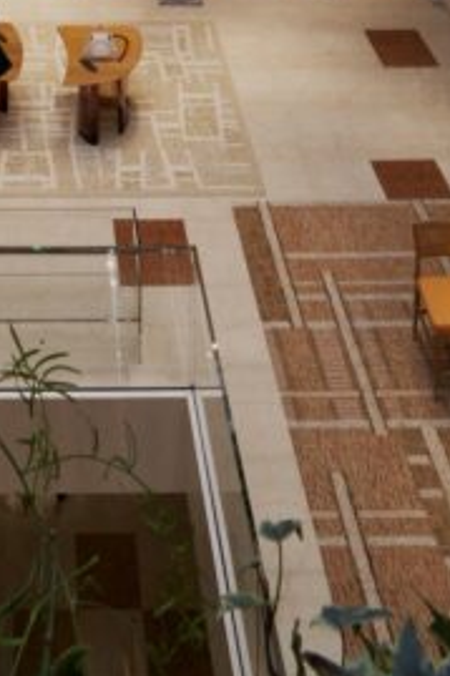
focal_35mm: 46
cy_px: -553
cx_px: 49
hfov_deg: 28.2
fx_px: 864
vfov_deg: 22.3
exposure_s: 1/2
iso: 100
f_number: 16
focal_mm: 12
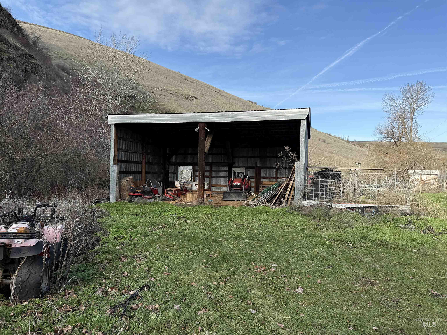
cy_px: 168
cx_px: 224
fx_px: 310
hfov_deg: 71.6
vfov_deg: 56.8
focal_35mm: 24
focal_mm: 6.76
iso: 80
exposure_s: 1/2110
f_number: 1.78
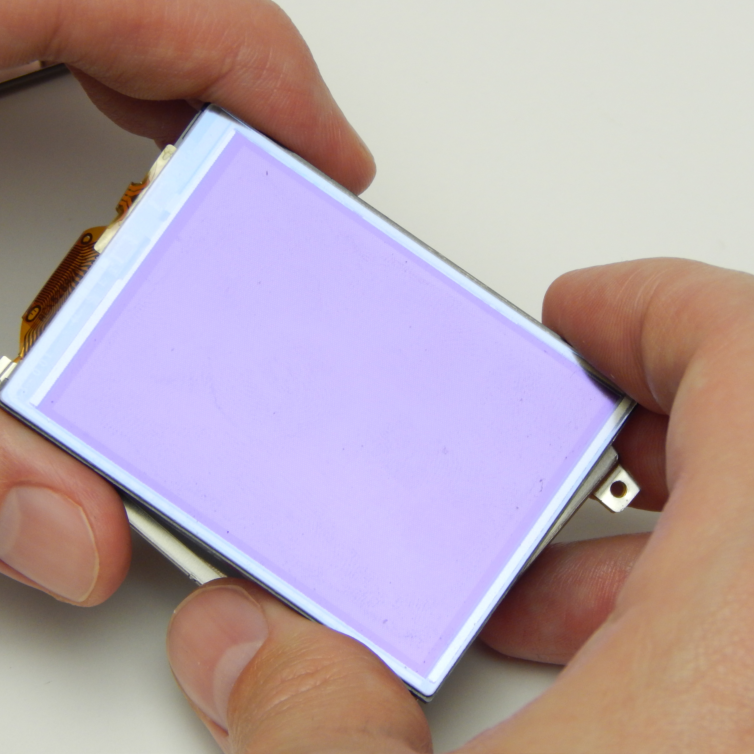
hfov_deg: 6.3
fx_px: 6802
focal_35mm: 276
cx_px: 367
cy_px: 377
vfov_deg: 6.3
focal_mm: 41.7
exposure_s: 1/13
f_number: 5.6
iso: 200
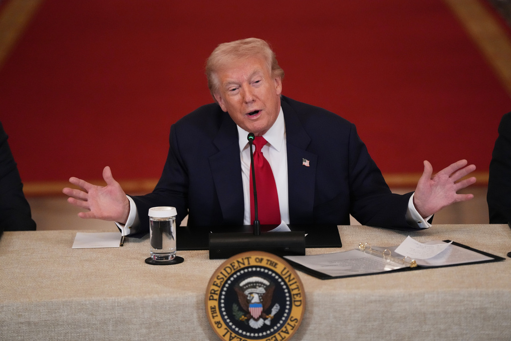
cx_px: 256
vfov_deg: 6.9
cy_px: 170
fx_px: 2839
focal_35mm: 200
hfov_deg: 10.3
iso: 5000
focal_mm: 200
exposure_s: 1/400
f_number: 2.8
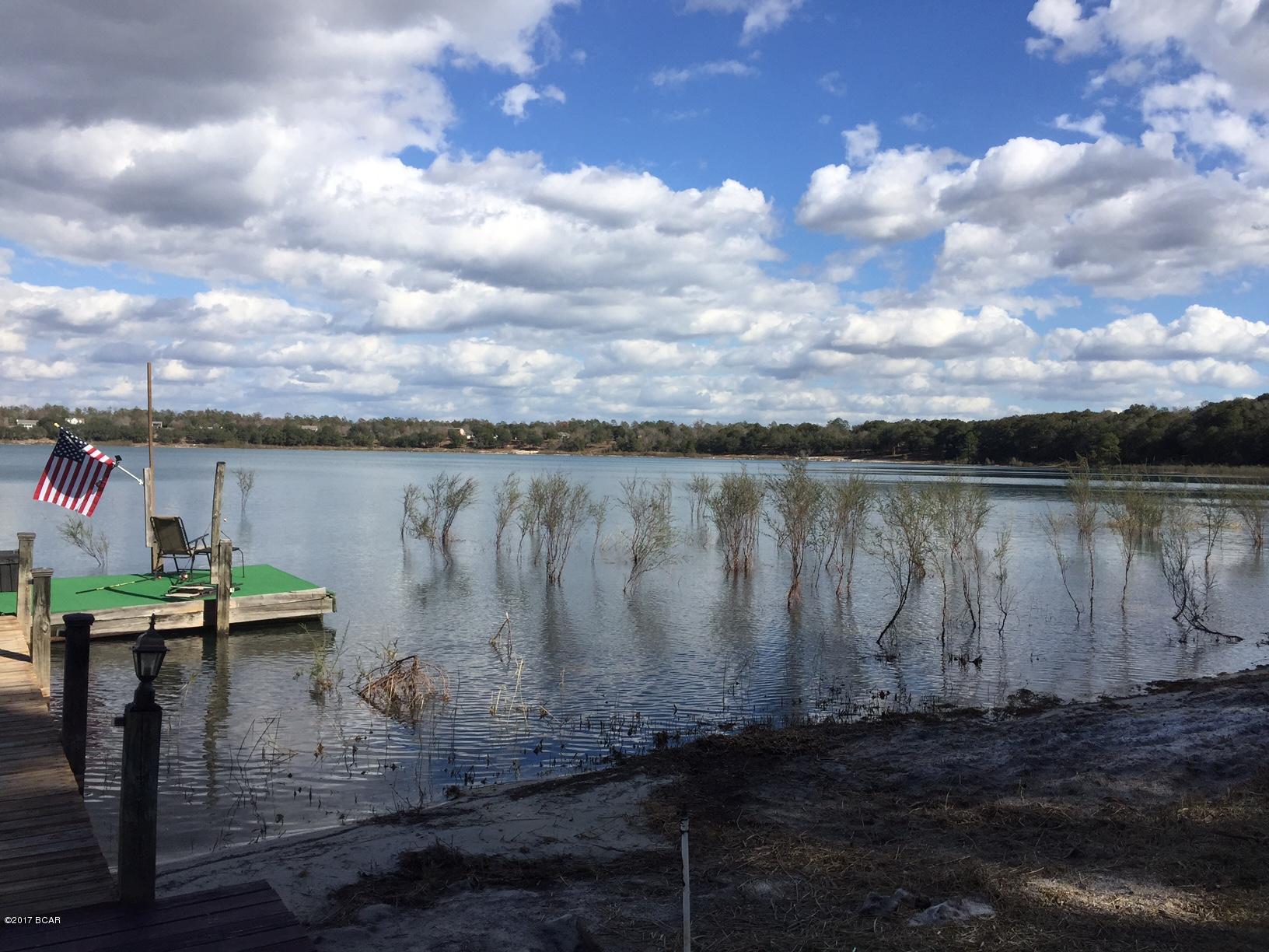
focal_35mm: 29
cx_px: 634
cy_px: 476
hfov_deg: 61.7
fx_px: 1063
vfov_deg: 48.2
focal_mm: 4.15
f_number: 2.2
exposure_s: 1/2639
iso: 32
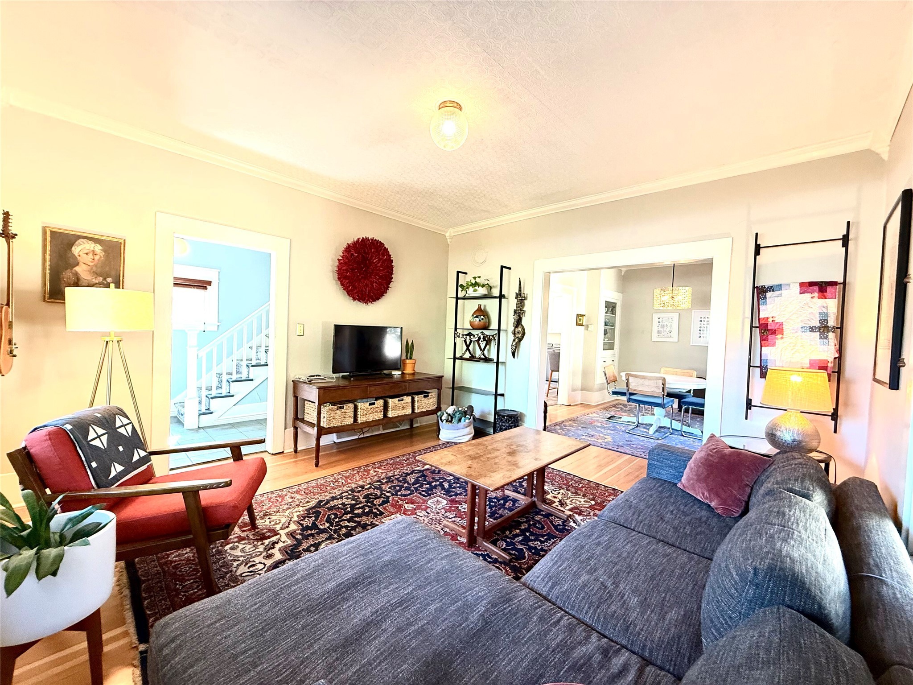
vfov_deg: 85.7
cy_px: 342
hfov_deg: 102.1
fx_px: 369
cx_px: 456
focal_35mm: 14
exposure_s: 1/60
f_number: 2.2
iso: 400
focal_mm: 2.22
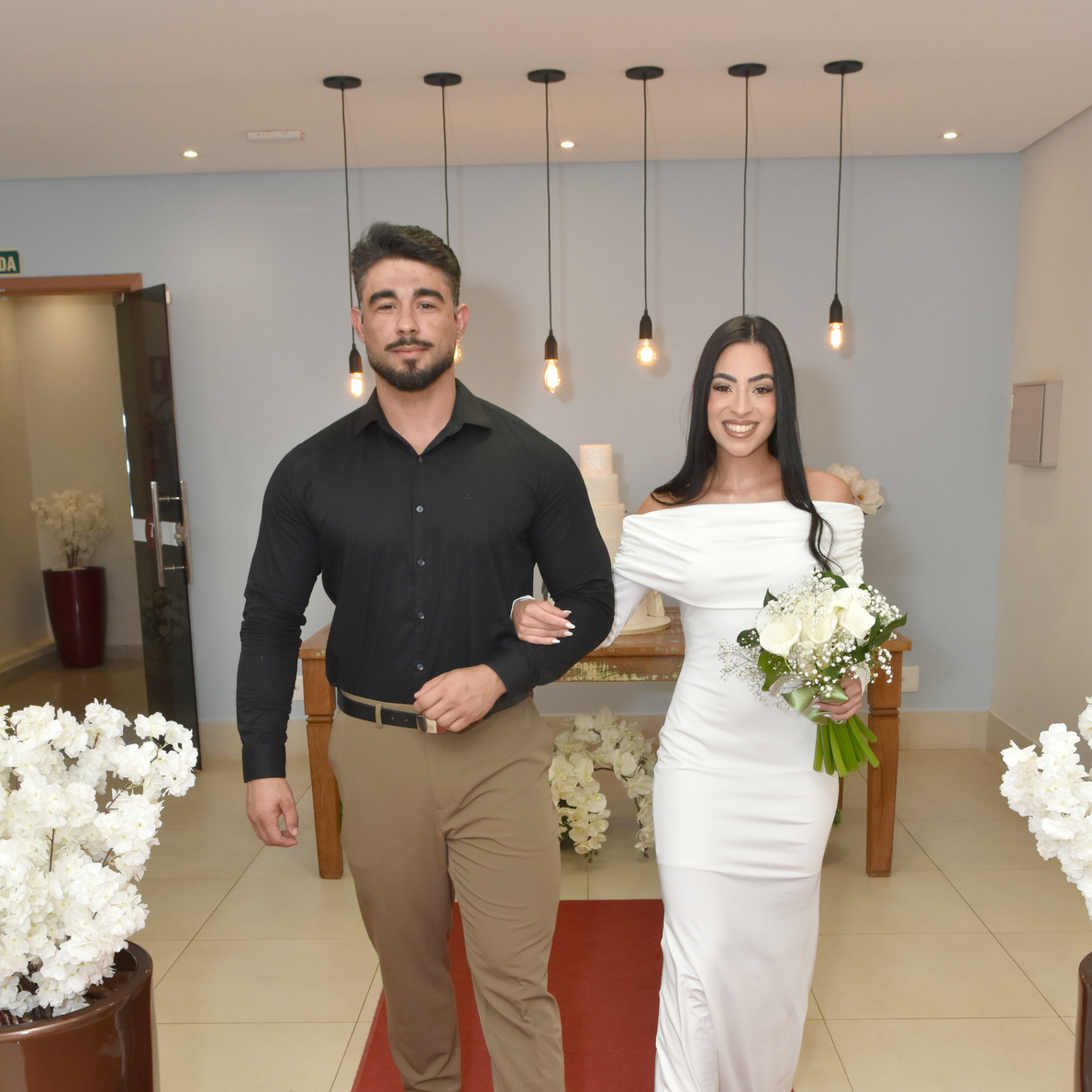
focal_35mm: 37
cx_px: 548
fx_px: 1308
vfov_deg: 44.1
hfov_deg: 45.3
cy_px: 790
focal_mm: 19
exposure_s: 1/100
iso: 640
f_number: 6.3
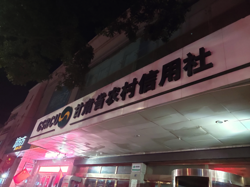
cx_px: 125
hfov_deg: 67.3
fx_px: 188
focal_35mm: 26
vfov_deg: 53.1
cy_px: 94
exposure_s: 1/33
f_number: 1.75
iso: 6383
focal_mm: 4.75
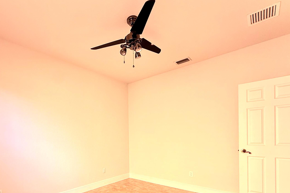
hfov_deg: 83.0
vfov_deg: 59.4
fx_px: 161
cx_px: 116
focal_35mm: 20
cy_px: 139
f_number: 2.2
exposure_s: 1/99
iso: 100
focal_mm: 2.22
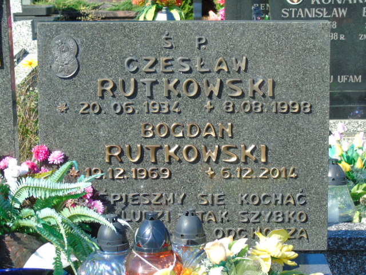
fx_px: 1142
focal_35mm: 108
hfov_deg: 18.2
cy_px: 138
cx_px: 183
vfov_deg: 13.7
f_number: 4.4
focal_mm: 19
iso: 80
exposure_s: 1/200
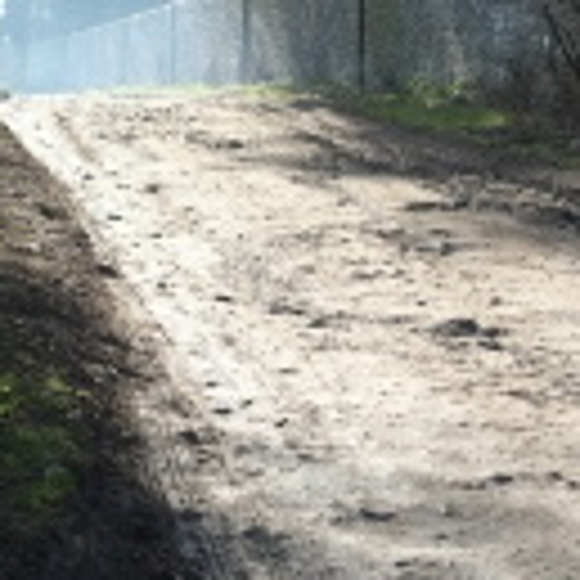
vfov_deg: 12.5
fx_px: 2654
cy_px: 241
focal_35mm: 140
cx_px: 427
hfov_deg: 12.4
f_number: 5.6
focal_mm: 35
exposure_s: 1/150
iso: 200
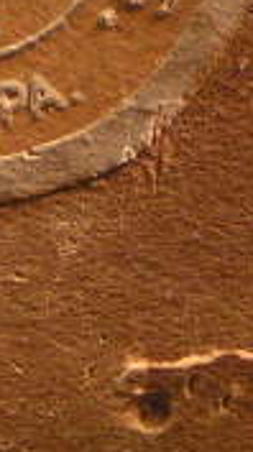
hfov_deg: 8.0
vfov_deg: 13.8
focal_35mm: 150
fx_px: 1797
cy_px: -153
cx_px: 56
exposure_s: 1/40
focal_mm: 5.8
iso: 160
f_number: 2.8
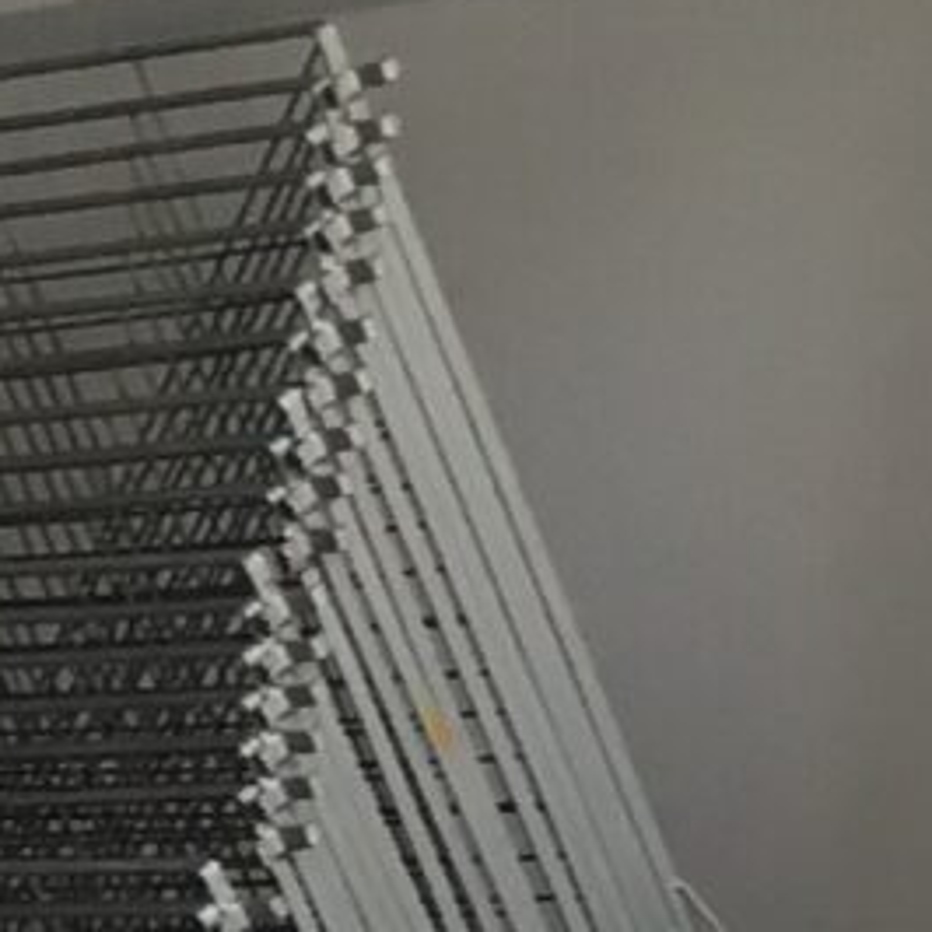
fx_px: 7524
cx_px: -1104
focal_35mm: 247
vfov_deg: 6.8
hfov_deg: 6.8
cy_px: 2109
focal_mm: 4.15
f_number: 2.2
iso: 25
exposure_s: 1/33
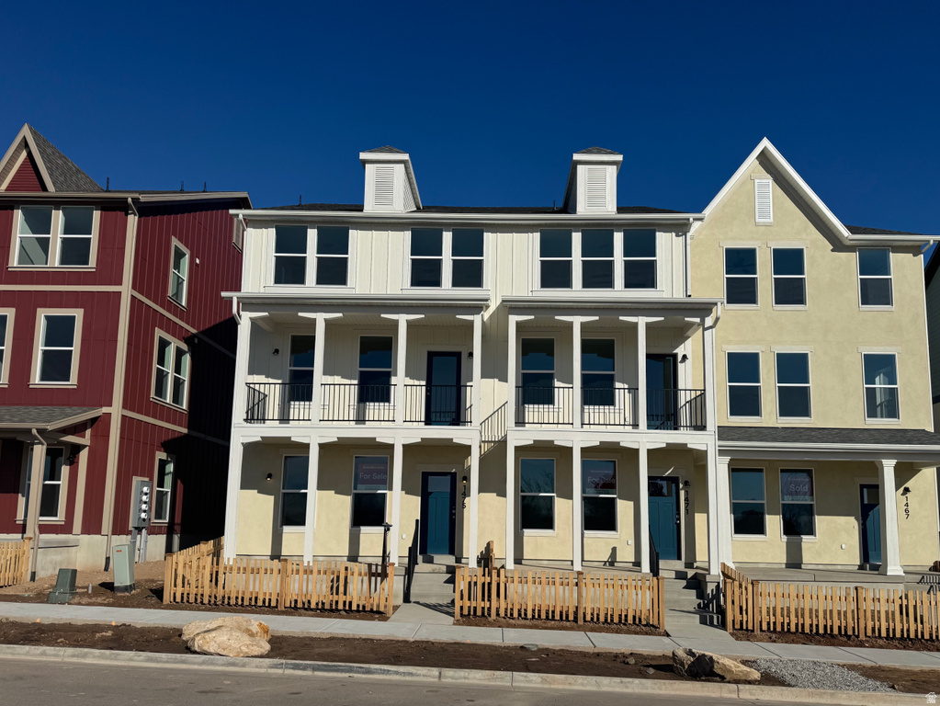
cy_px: 353
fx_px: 652
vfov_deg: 56.8
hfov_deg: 71.6
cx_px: 470
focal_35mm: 24
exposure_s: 1/12346
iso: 80
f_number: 1.78
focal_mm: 6.76
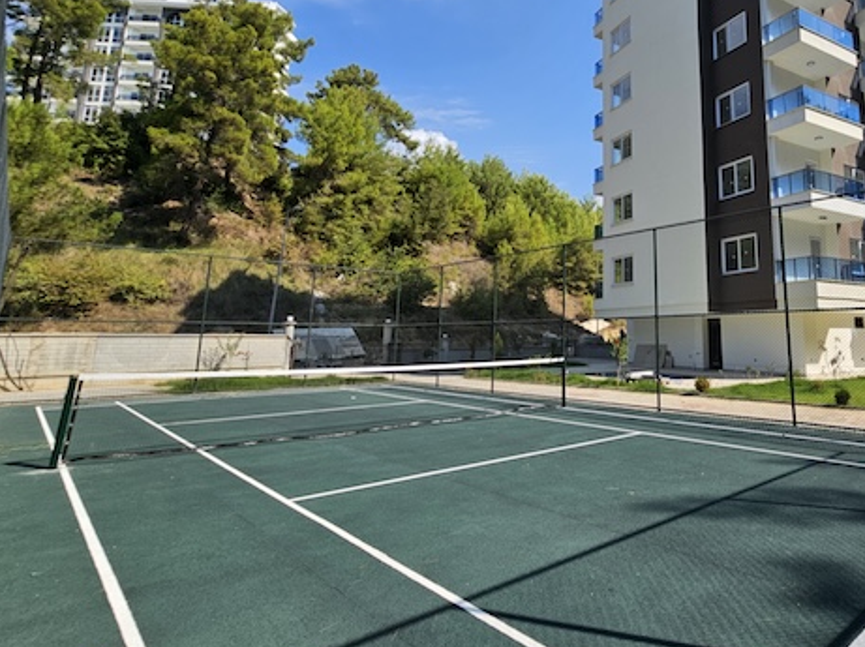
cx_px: 594
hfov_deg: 78.4
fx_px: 499
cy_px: 237
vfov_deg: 64.8
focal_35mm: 20
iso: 50
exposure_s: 1/2607
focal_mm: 2.2
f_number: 2.2
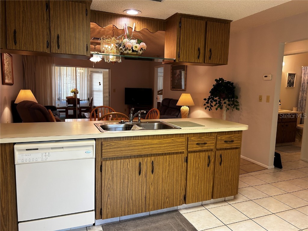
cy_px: 116
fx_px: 231
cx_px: 154
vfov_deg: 53.1
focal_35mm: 26
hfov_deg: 67.3
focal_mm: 5.7
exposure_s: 1/120
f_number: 1.5
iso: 100
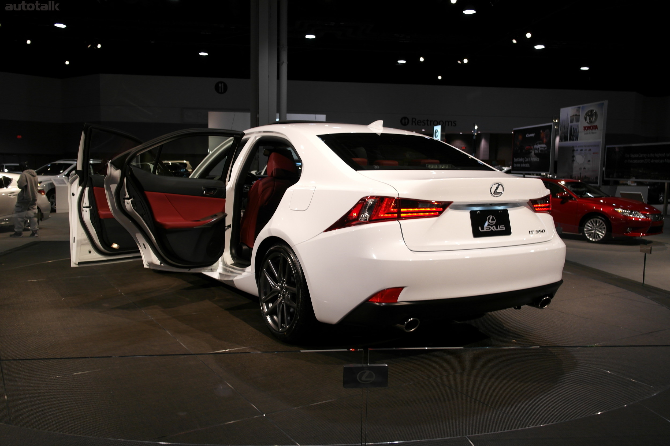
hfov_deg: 61.9
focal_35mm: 30
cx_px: 335
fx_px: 558
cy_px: 223
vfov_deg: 43.6
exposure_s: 1/80
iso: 200
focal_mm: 20
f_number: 3.5
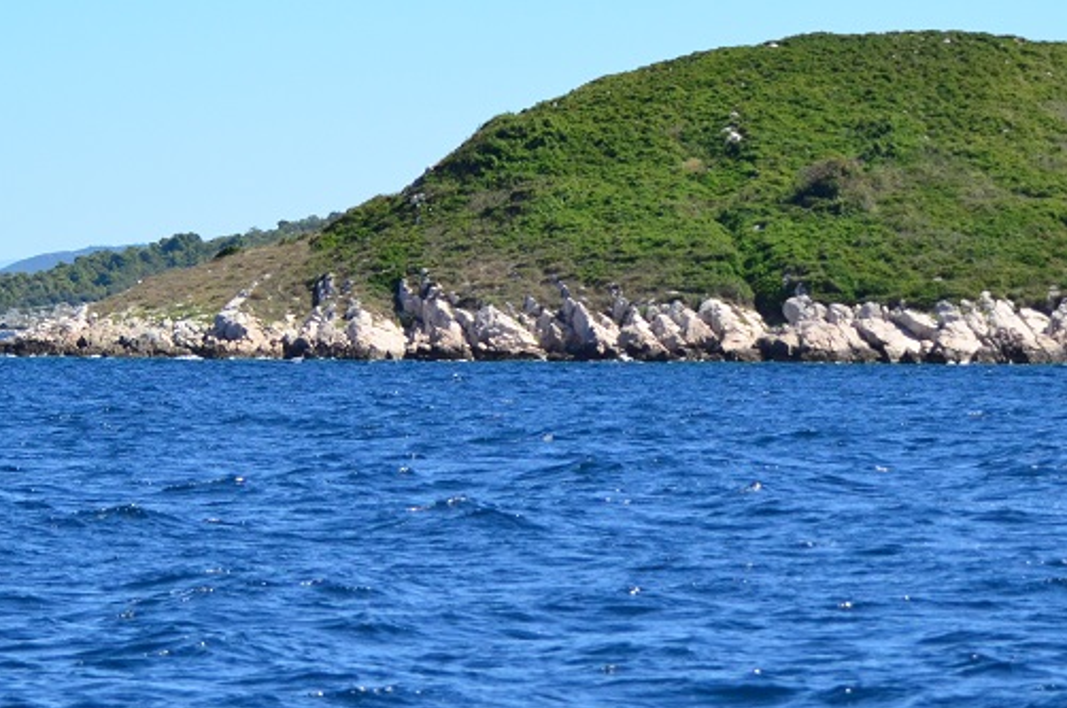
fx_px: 6185
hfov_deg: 9.8
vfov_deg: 6.5
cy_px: 176
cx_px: 876
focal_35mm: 209
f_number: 4.5
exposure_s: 1/8000
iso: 1100
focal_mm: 70
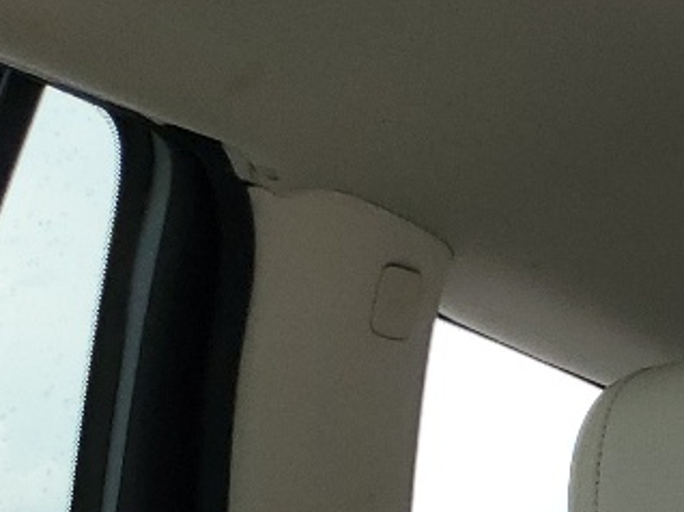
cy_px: 1248
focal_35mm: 131
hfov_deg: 13.0
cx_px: 1377
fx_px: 2587
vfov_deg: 9.9
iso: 50
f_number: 1.5
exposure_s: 1/169
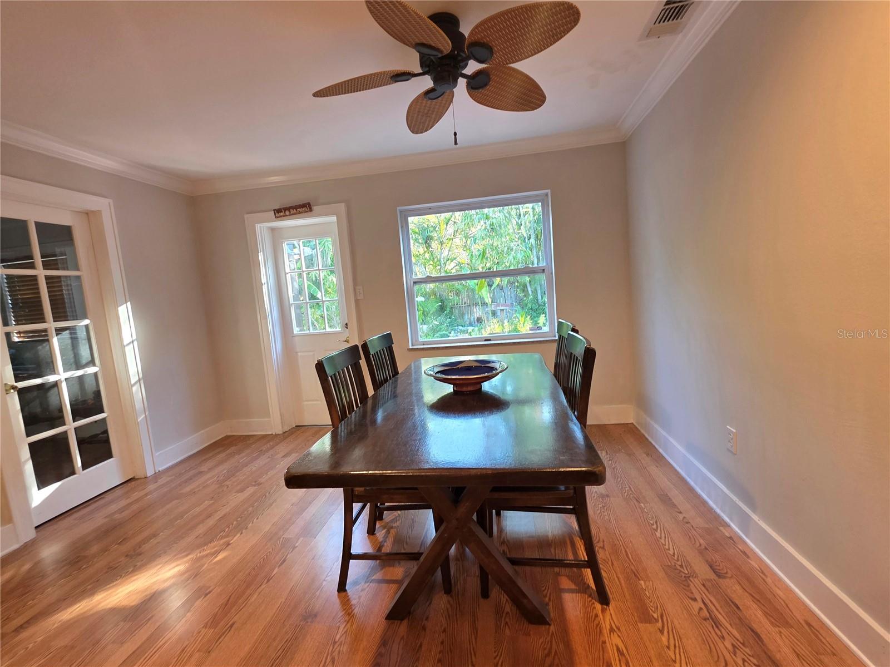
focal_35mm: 13
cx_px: 445
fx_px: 334
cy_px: 334
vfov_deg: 89.9
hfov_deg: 106.2
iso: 160
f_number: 1.9
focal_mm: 2.2
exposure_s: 1/50.5
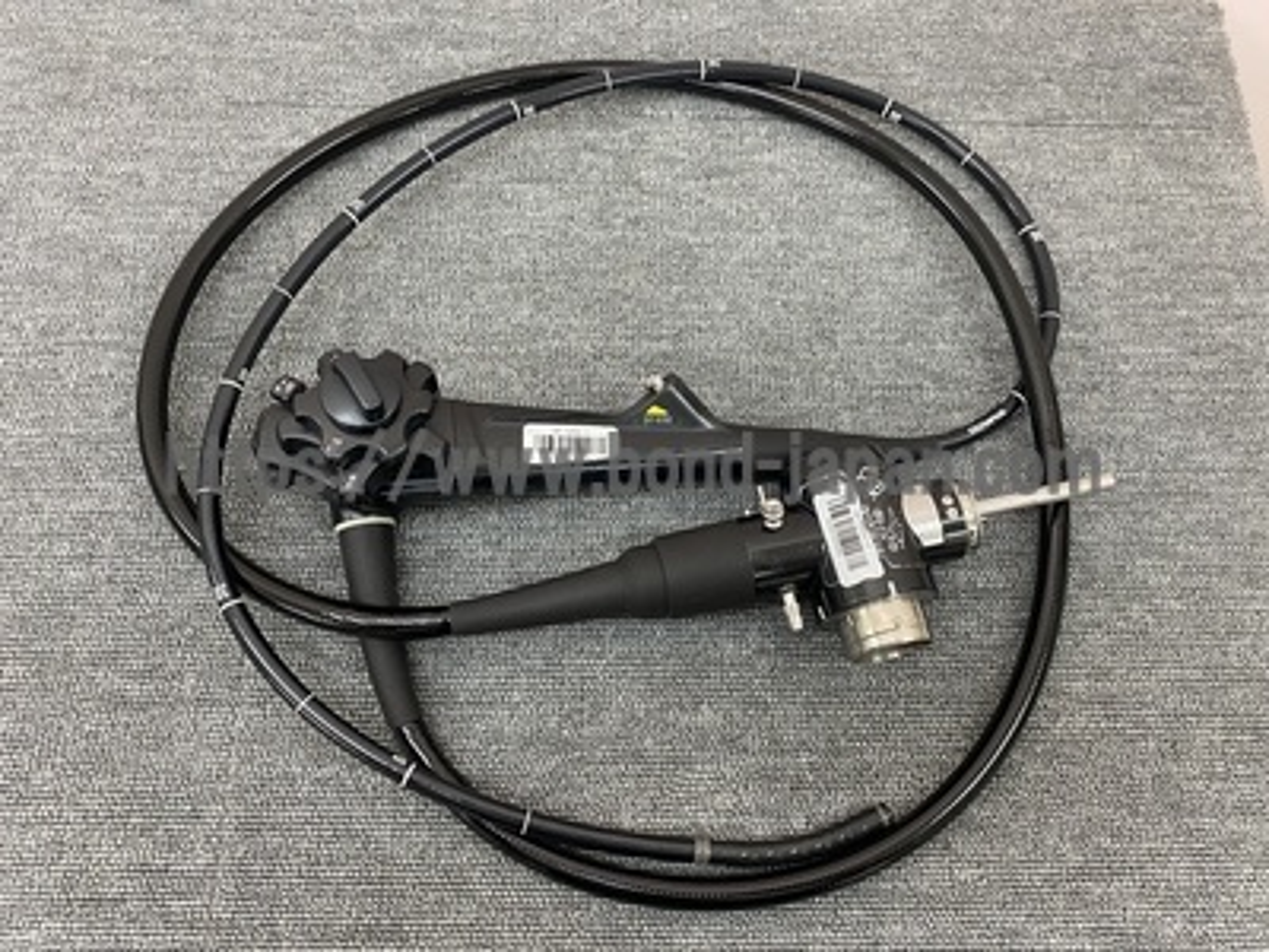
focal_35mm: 26
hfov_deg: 67.3
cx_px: 634
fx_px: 953
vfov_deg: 53.1
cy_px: 476
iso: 100
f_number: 1.8
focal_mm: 4.25
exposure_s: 1/60
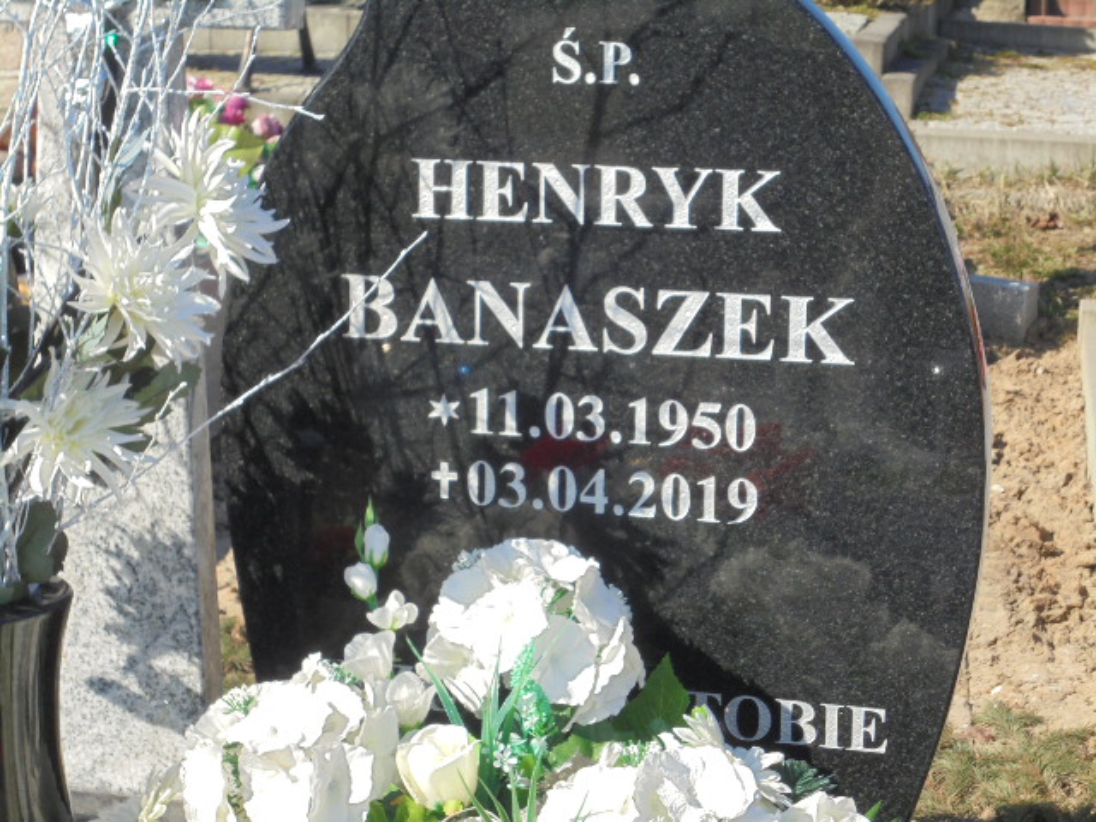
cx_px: 548
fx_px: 2628
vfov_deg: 17.8
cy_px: 411
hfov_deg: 23.6
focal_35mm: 83
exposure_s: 1/250
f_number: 6.7
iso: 100
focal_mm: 14.9
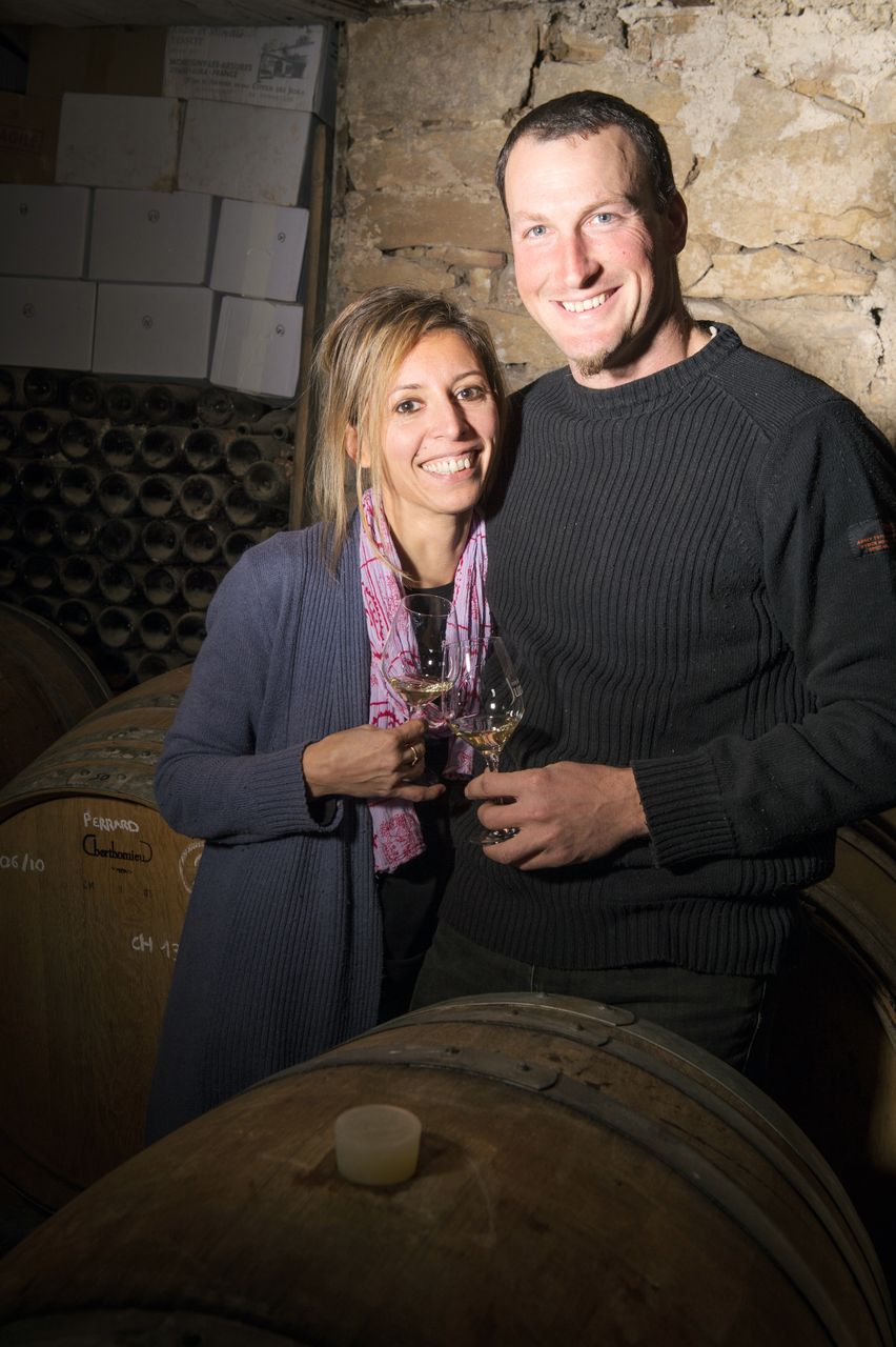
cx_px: 448
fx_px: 1794
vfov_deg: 41.1
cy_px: 674
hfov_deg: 28.0
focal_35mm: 48
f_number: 8
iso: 400
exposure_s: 1/350
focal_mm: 48
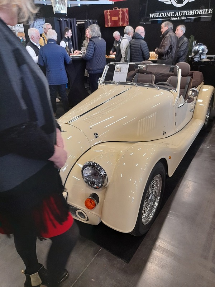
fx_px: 207
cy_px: 144
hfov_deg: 54.9
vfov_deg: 69.4
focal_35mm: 25
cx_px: 108
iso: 160
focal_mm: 4.6
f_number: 2
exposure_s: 1/50
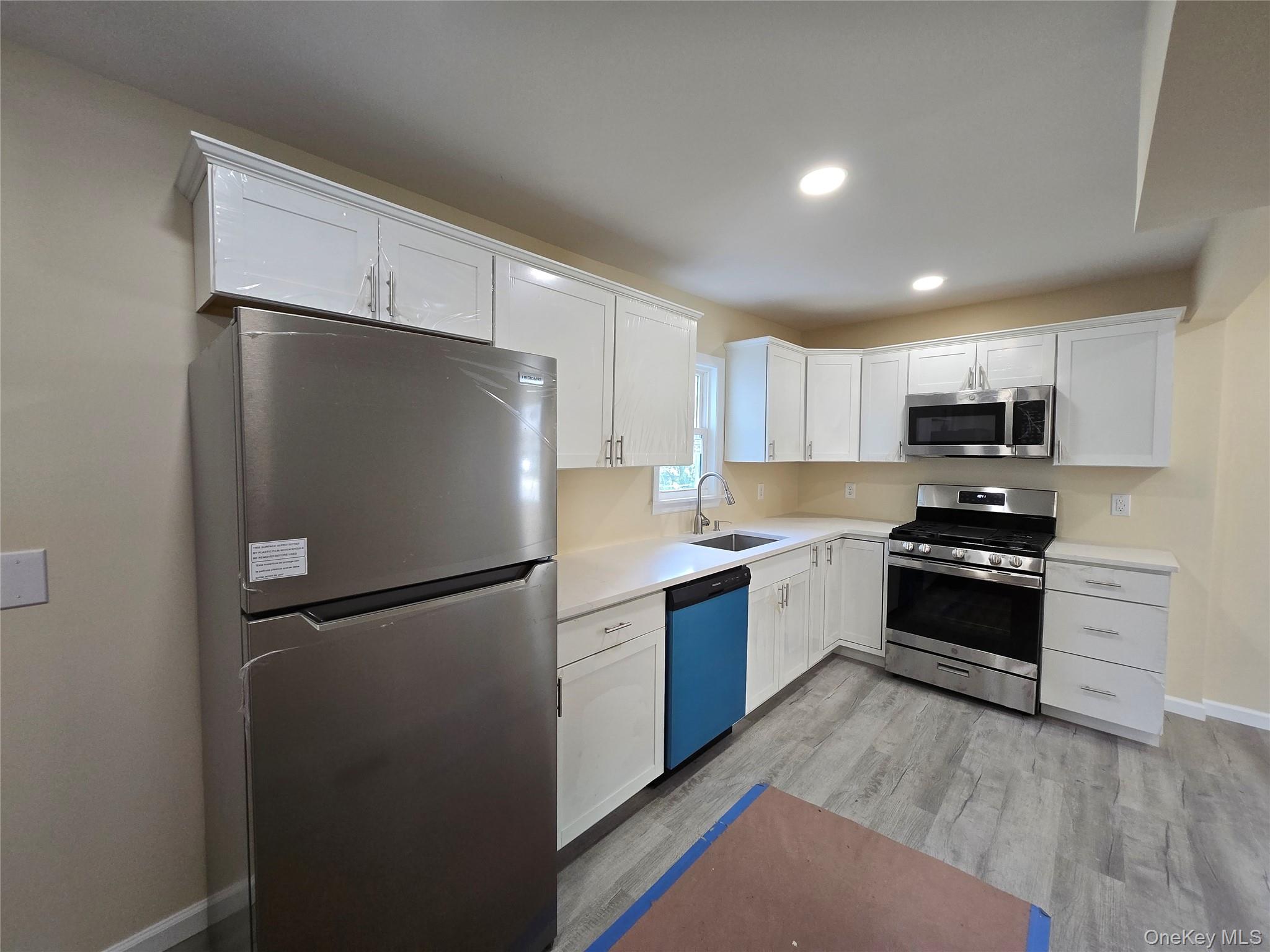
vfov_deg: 89.9
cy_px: 476
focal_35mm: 13
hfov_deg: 106.2
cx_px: 635
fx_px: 477
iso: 125
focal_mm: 1.7
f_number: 2.2
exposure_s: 1/60
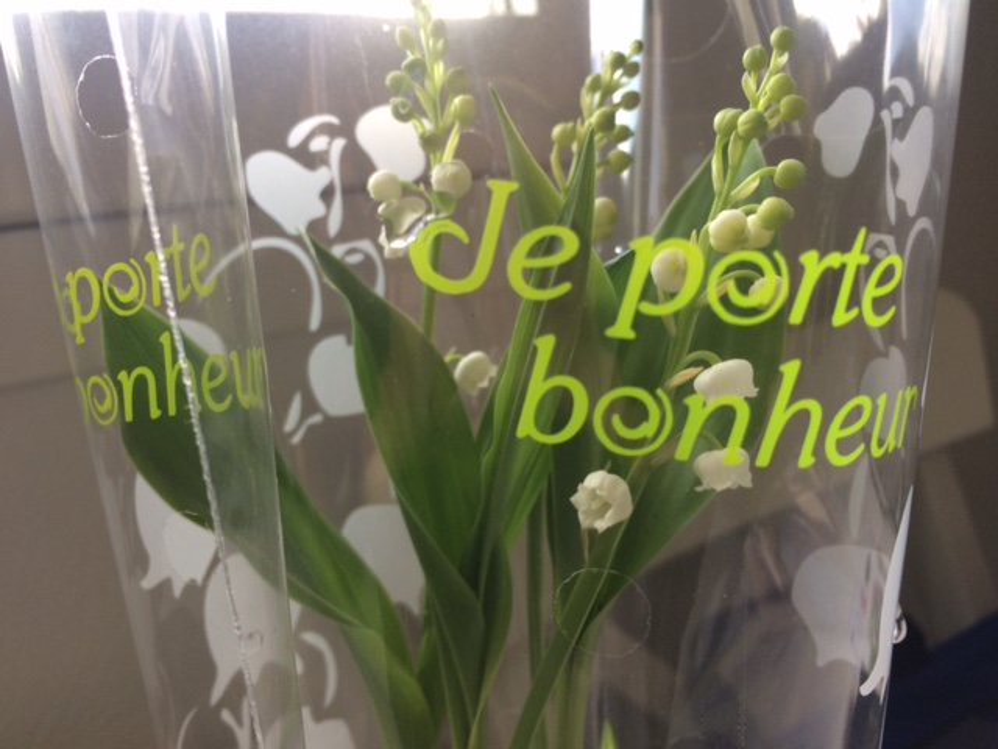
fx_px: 836
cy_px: 374
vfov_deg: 48.2
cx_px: 499
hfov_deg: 61.7
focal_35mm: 29
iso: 50
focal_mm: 4.15
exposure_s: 1/100
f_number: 2.2
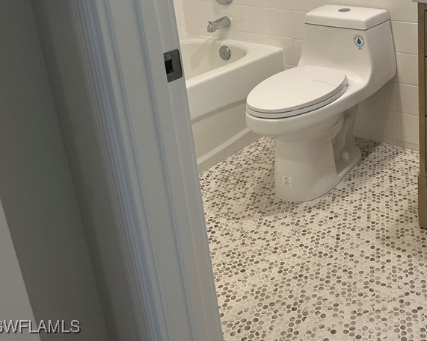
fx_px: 531
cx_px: 372
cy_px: 57
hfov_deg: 40.9
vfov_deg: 34.3
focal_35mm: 42
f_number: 1.78
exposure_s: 1/120
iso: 125
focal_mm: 6.86
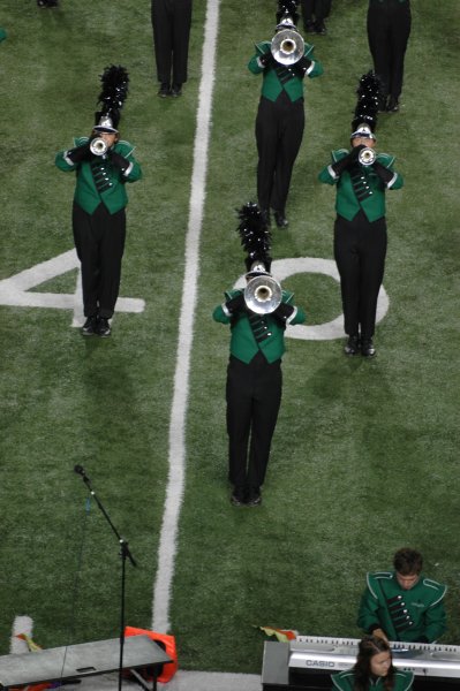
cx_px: 230
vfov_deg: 6.9
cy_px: 346
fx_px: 5760
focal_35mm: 300
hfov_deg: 4.6
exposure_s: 1/60
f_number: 2.8
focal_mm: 200
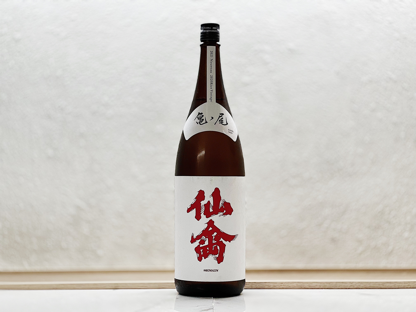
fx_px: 925
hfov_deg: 25.3
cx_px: 208
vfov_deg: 19.1
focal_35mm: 77
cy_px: 156
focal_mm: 9
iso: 125
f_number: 2.8
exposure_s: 1/100
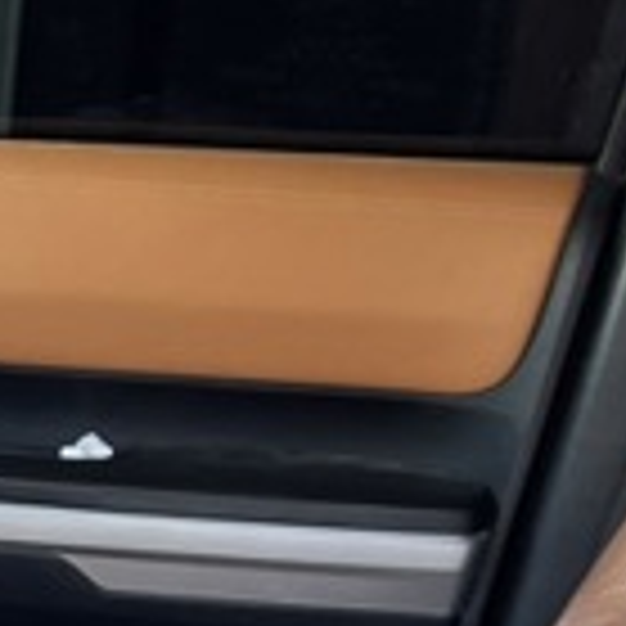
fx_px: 2026
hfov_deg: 16.0
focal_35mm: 99
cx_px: -338
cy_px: 959
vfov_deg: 16.0
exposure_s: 1/121
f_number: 1.5
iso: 100
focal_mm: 5.7
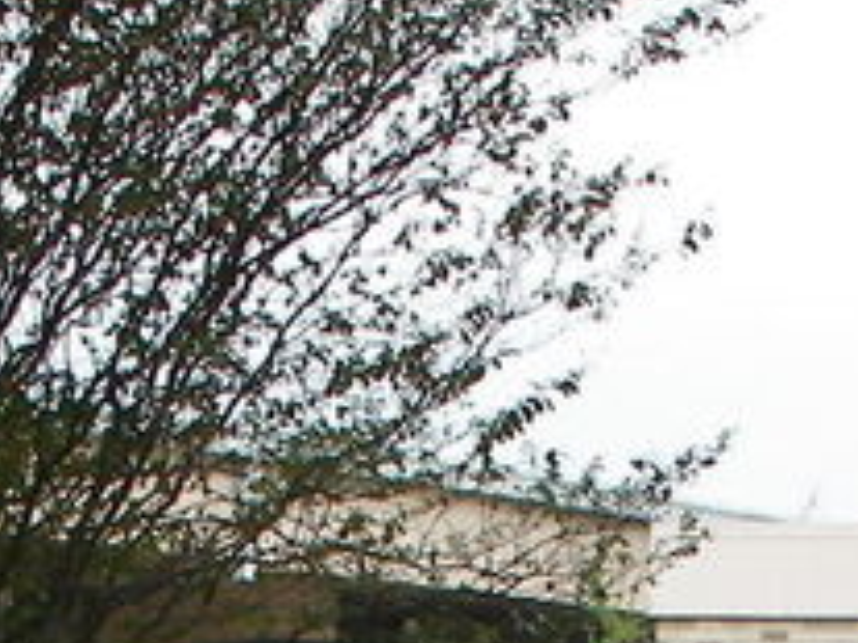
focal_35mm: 203
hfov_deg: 9.7
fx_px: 5029
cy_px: 1021
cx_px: 543
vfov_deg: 7.2
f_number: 2.8
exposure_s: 1/200
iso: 50
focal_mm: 8.9
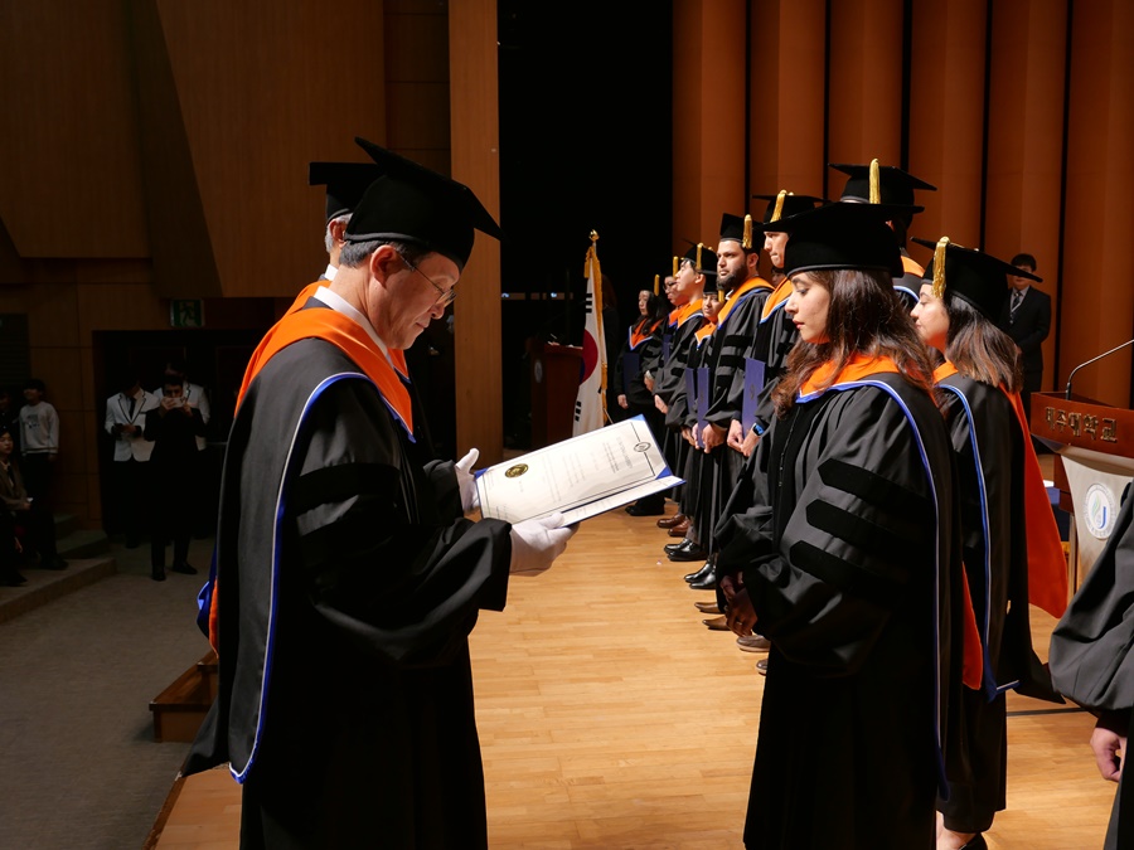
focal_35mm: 35
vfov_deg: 40.7
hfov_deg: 52.6
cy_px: 425
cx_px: 567
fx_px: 1147
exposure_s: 1/125
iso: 200
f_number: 2.8
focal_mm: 15.9
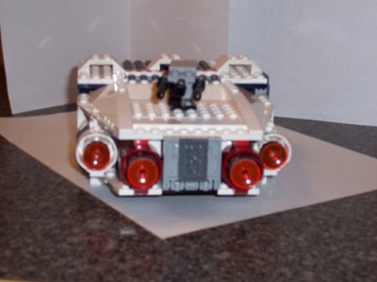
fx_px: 719
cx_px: 188
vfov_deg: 22.3
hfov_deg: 29.4
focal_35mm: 66
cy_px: 141
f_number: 4
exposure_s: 1/90
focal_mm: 10.8
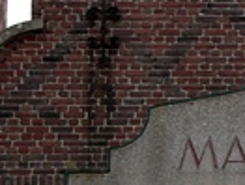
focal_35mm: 344
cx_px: 352
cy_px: 45
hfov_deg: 5.7
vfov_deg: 4.3
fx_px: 2441
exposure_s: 1/500
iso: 100
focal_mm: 18.8
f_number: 2.8
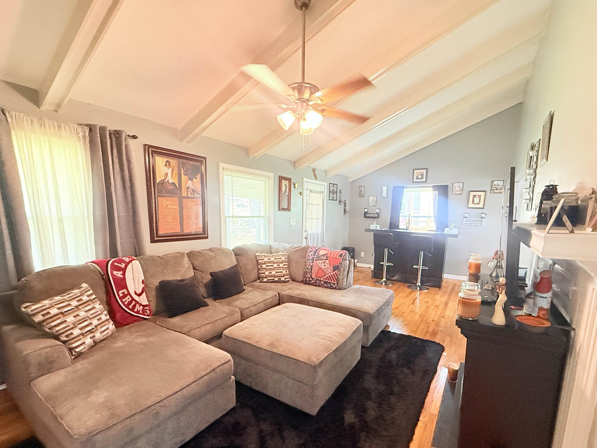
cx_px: 316
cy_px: 254
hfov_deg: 94.4
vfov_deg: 77.7
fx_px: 276
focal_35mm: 16
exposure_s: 1/60
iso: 500
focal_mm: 2.22
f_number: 2.2
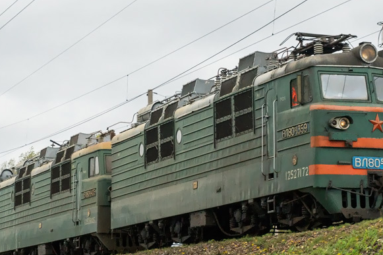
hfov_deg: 21.9
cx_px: 138
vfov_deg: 14.7
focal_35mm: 93
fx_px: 989
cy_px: 133
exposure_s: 1/1000
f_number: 8
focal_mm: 30
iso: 400
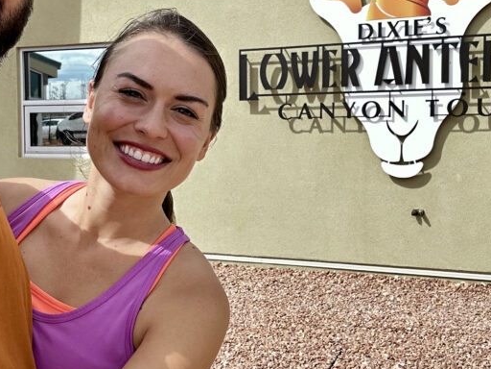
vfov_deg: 31.4
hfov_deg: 41.2
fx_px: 652
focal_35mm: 46
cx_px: 232
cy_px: 143
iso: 25
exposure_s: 1/1316
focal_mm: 2.69
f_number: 1.9
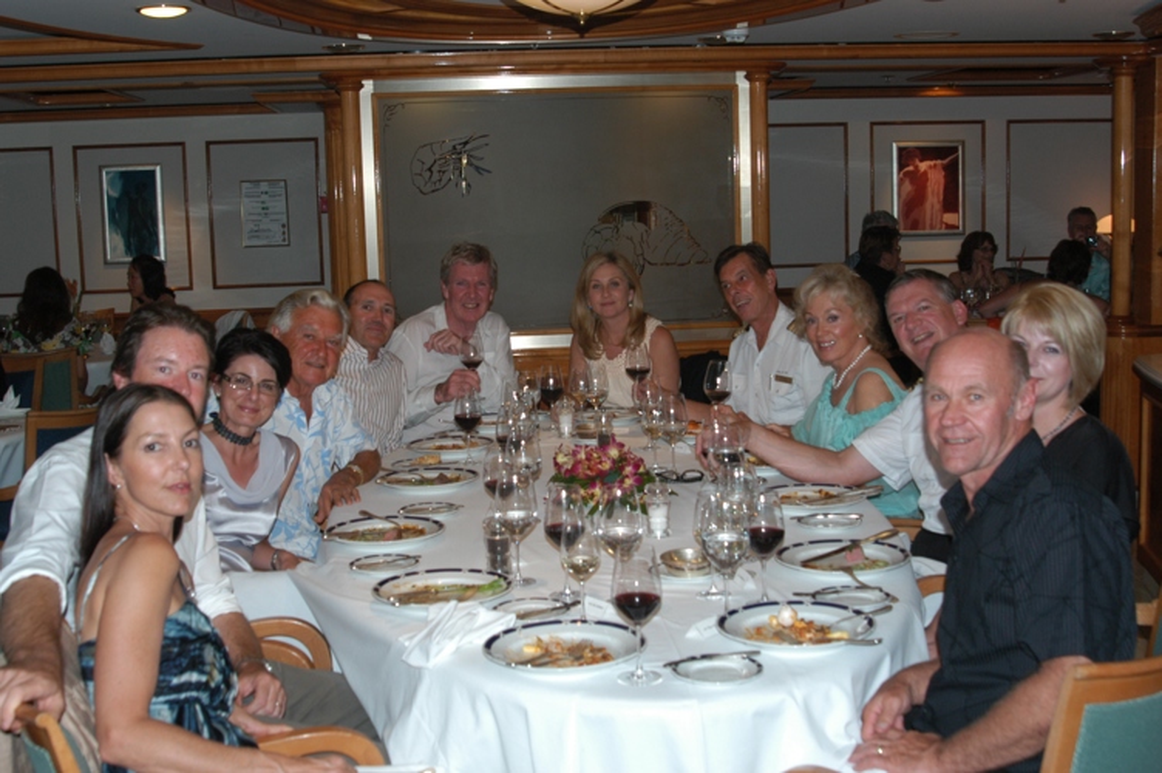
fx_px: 1354
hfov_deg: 46.4
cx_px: 581
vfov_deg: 31.8
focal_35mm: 42
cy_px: 386
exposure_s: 1/60
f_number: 7.1
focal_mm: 28
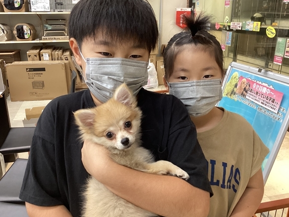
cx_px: 143
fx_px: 267
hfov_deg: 56.8
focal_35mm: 32
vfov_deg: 44.2
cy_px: 108
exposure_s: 1/60
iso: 250
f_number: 2.4
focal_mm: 3.3
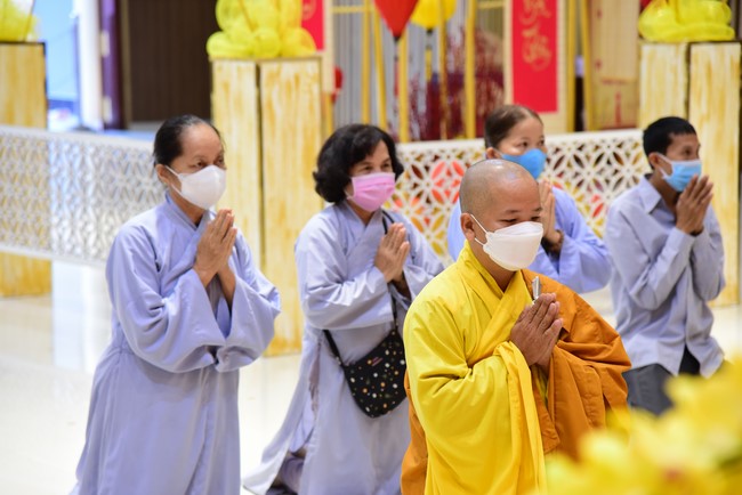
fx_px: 2474
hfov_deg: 17.1
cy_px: 248
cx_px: 371
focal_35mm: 120
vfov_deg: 11.4
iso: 2500
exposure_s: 1/100
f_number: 4.5
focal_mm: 120
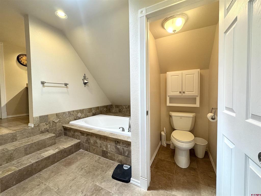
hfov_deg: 102.1
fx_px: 106
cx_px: 130
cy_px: 98
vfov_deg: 85.7
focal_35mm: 14
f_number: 2.2
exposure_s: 1/120
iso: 200
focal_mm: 2.22
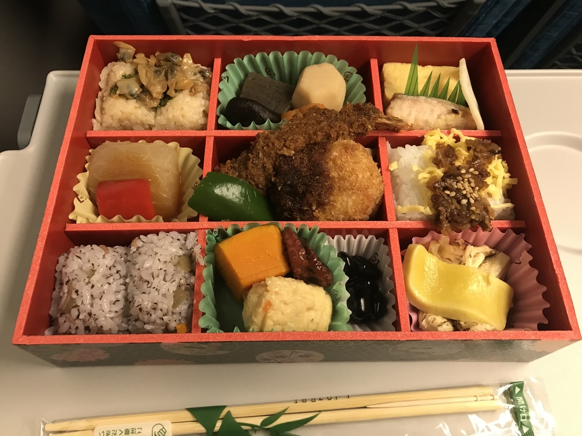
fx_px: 471
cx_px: 291
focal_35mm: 28
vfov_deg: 49.7
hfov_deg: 63.4
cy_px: 218
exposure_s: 1/15
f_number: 1.8
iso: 40
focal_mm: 3.99
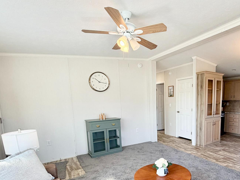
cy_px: 123
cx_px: 163
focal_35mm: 22
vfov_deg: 59.4
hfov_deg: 73.7
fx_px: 153
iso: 64
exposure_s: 1/120
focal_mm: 2.22
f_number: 2.2
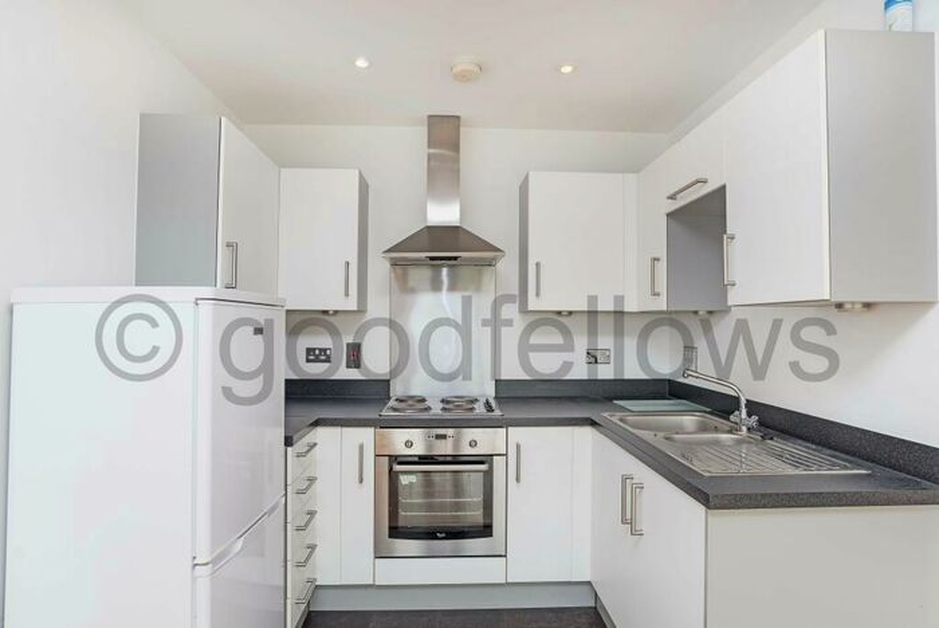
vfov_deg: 67.5
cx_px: 470
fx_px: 470
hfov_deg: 90.0
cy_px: 314
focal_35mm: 18
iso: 200
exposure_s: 1/60
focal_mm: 18
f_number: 6.3
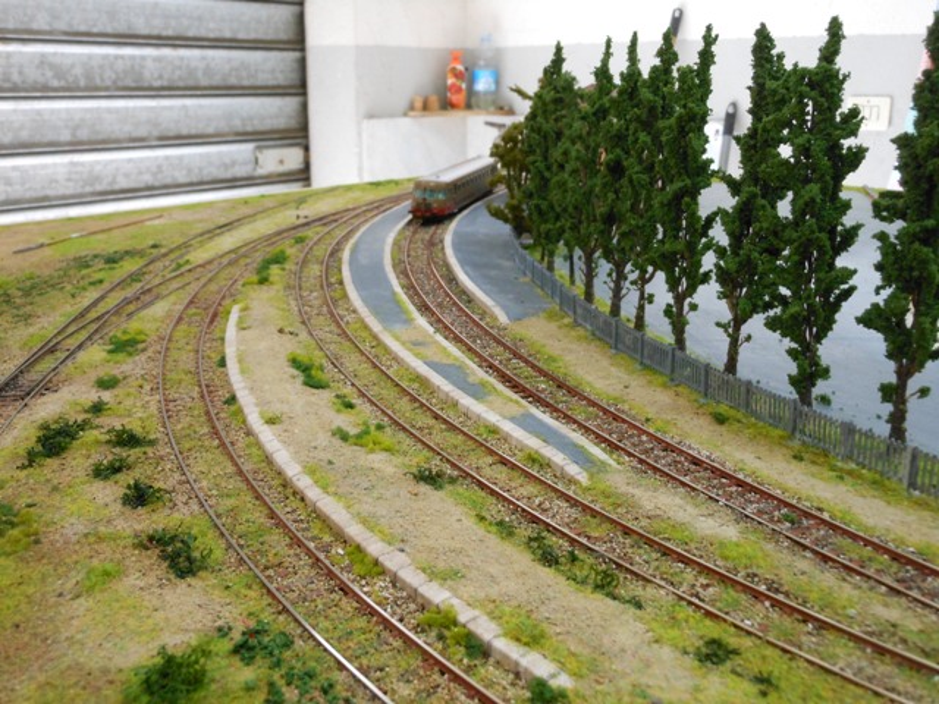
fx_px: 895
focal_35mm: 33
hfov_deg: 55.4
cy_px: 352
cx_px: 470
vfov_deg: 42.9
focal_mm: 5.9
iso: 400
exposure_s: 1/20
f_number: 4
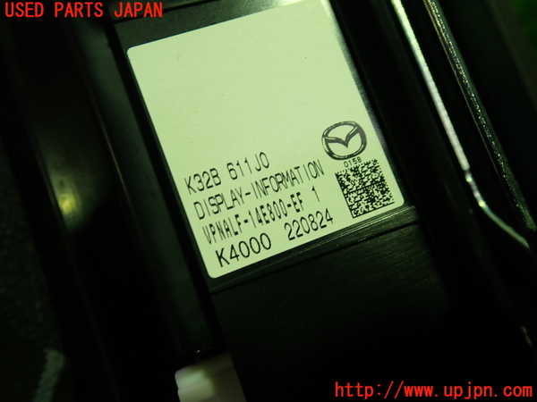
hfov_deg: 60.0
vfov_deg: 46.8
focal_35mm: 30
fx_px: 465
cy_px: 201
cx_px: 268
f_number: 2.3
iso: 160
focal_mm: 5.4
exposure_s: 1/60
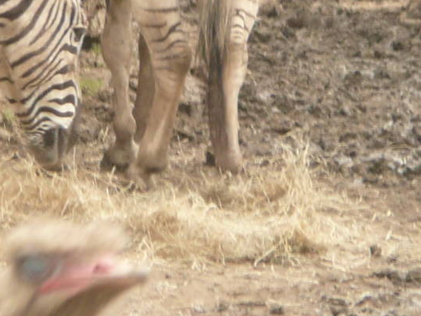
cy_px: -143
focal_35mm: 1256
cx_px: 149
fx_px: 15272
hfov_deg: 1.6
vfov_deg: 1.2
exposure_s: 1/80
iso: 100
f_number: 4.9
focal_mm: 46
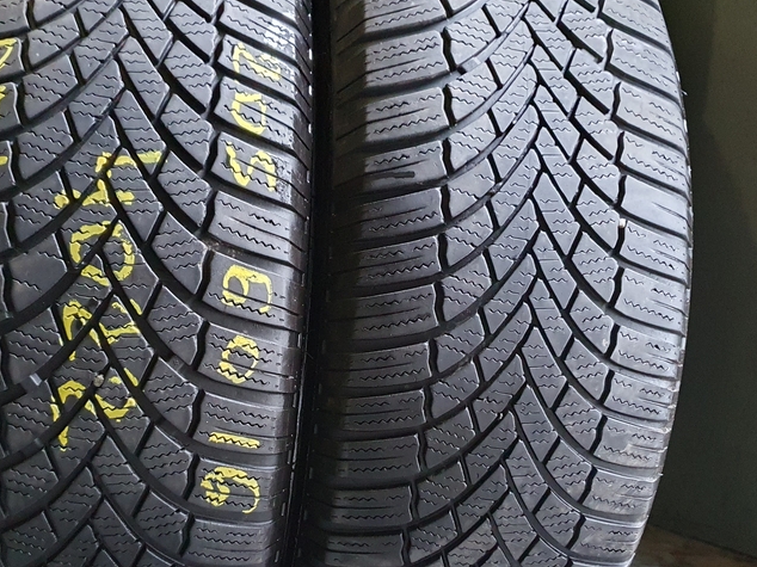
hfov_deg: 44.6
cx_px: 300
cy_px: 366
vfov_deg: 34.1
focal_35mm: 42
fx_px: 918
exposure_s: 1/50
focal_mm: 4.32
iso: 640
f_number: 1.5
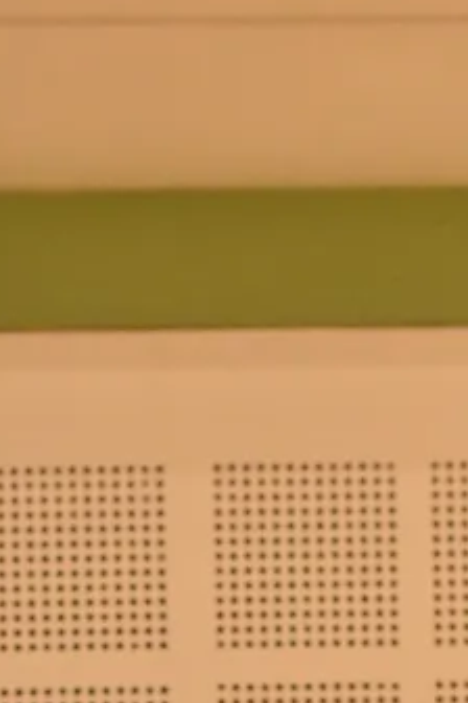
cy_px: 1862
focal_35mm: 200
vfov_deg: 9.0
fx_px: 3900
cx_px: 142
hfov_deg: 6.9
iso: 1250
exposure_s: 1/200
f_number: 2.2
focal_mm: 35
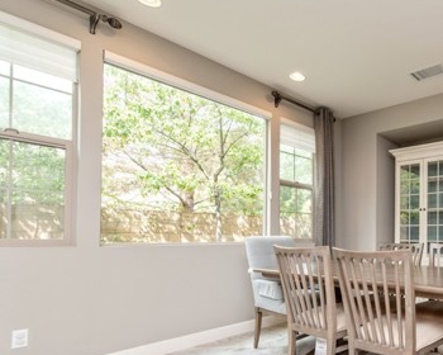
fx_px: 315
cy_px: 243
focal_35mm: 24
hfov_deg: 61.2
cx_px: 385
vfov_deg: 57.2
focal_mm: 14
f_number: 4.5
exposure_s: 1/80
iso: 200
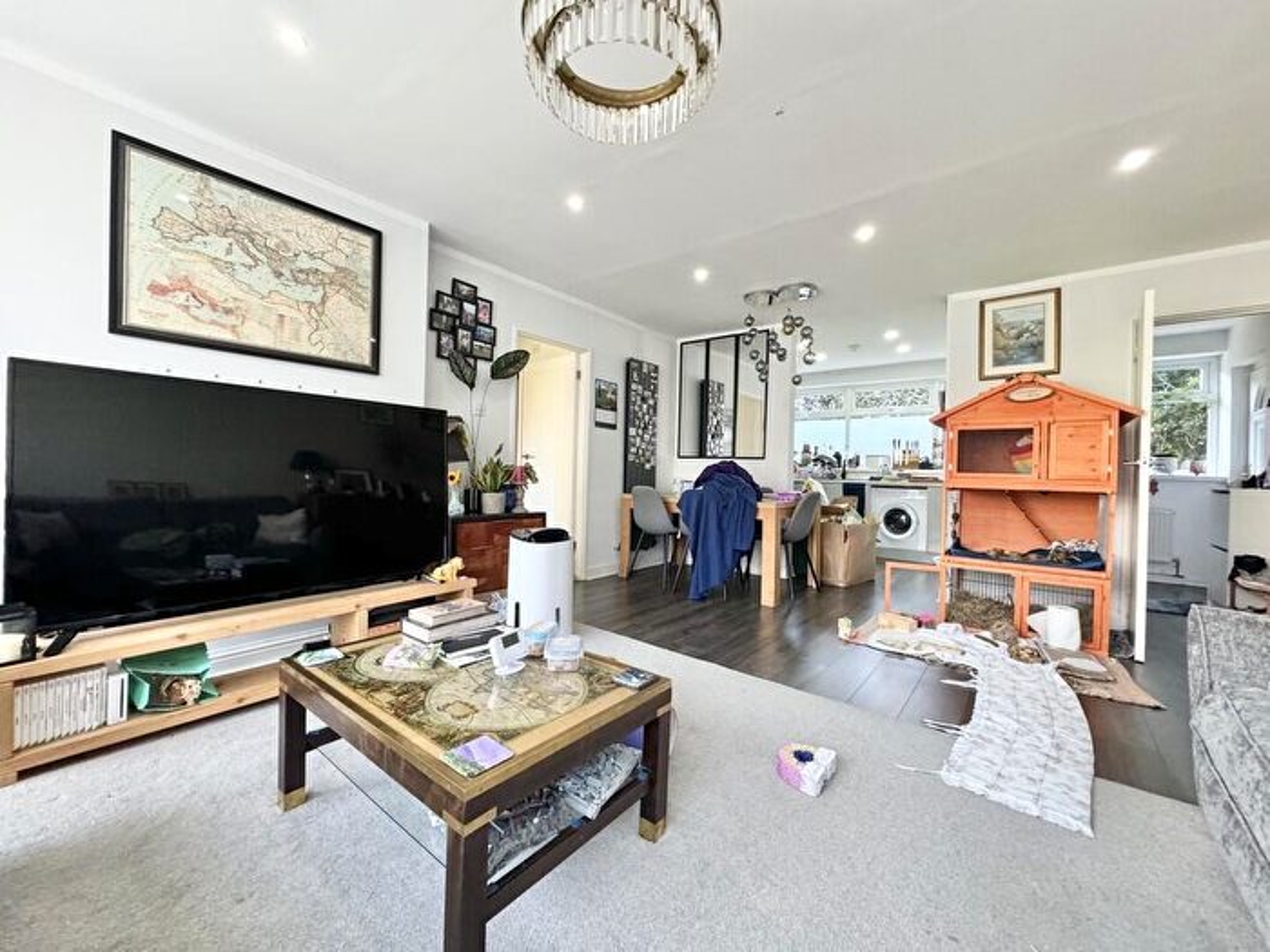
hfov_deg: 102.1
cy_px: 476
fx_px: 514
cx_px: 635
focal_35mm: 14
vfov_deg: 85.7
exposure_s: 1/74
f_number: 2.2
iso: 320
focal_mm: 2.22
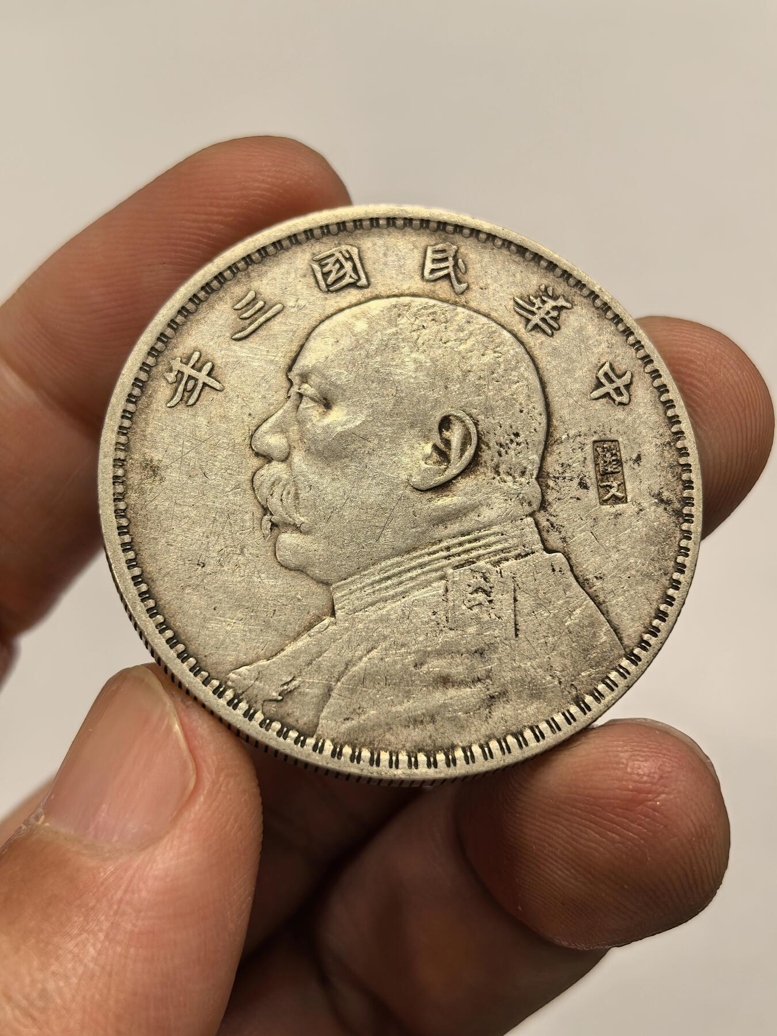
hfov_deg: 27.0
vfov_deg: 35.5
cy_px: 518
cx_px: 388
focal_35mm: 54
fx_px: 1616
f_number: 2
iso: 200
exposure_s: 1/100
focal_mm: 6.98
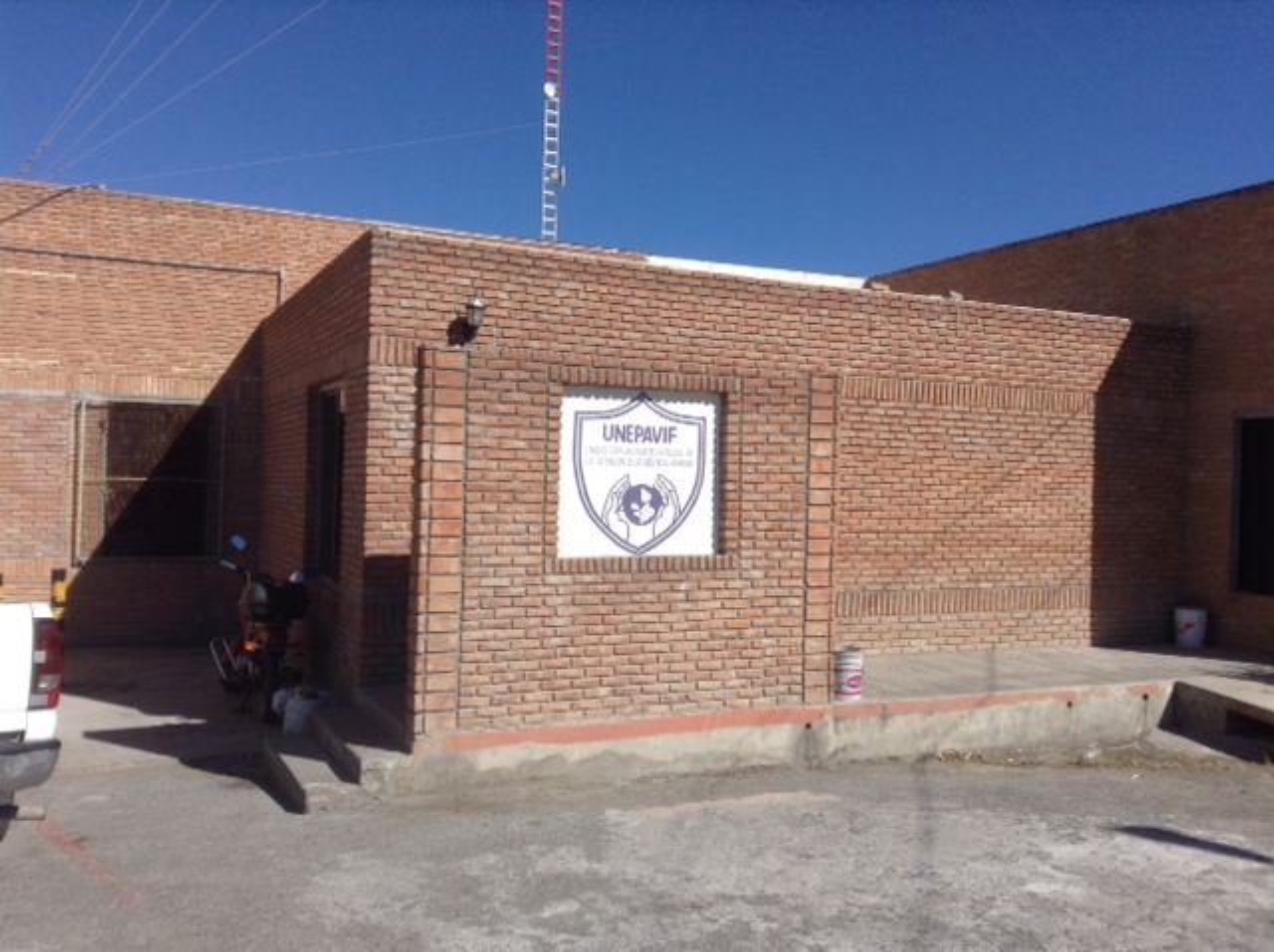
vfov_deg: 42.8
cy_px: 476
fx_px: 1213
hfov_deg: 55.4
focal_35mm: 33
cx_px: 637
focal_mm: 3.3
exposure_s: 1/1610
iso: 32
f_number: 2.4
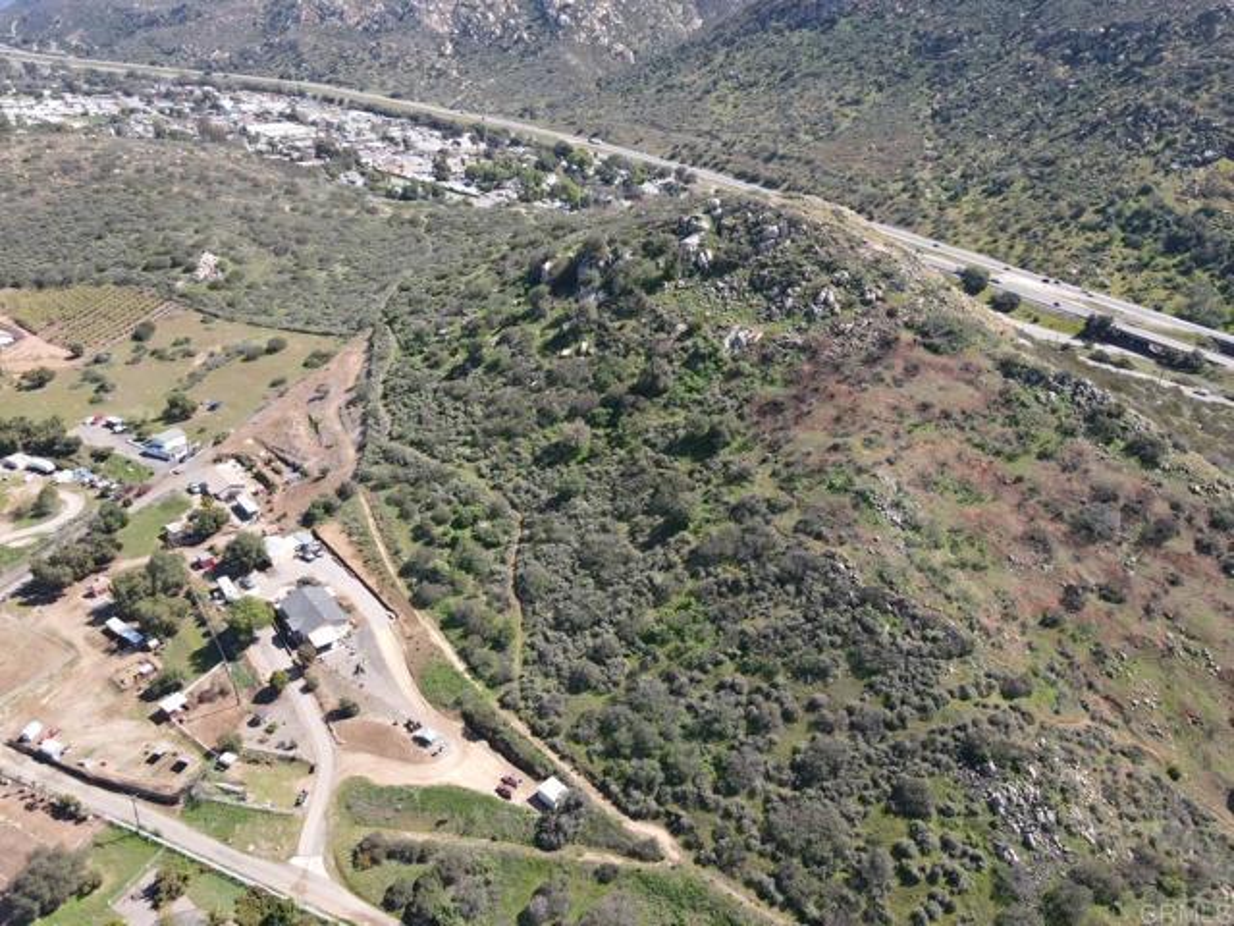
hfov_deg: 71.6
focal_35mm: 24
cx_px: 617
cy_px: 463
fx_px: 856
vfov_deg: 56.8
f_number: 2.8
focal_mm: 4.5
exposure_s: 1/240
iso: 100
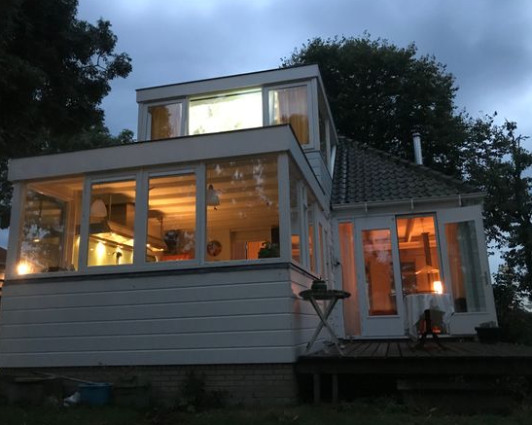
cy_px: 212
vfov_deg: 48.5
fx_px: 472
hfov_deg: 58.8
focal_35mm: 30
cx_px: 272
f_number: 1.8
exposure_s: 1/4
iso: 100
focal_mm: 3.99
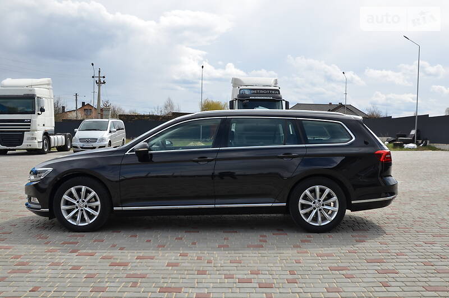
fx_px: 485
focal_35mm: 39
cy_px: 149
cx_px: 224
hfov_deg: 49.6
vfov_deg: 34.1
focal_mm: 26
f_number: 8
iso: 125
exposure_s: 1/250
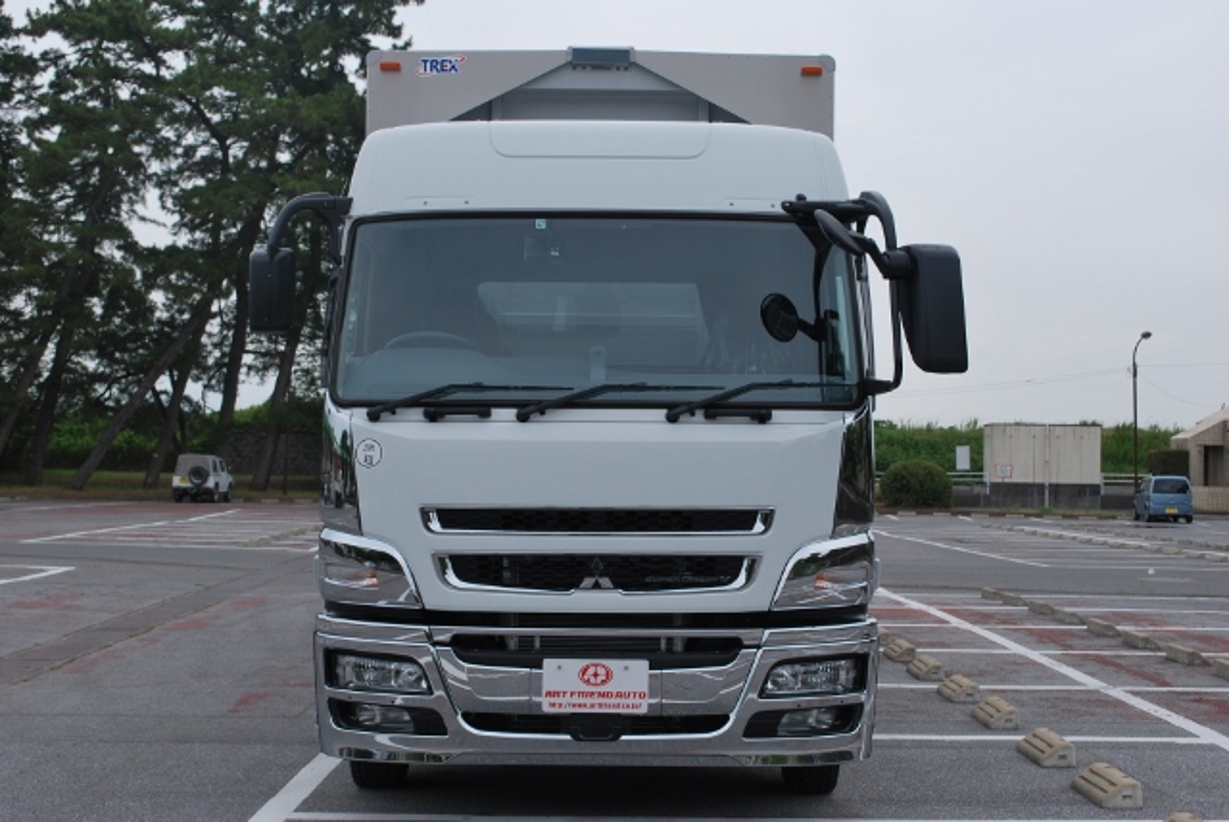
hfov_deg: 37.8
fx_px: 1794
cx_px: 614
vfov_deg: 25.8
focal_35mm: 52
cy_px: 411
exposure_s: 1/250
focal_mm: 35
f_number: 8
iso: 100
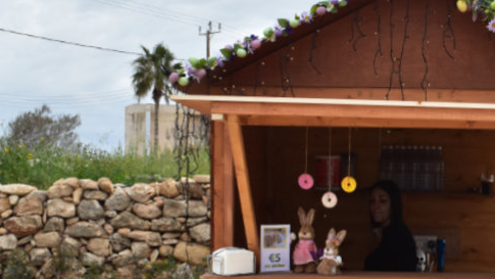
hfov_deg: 27.9
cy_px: 242
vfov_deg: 16.4
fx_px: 958
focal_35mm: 73
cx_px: 446
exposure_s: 1/500
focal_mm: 22
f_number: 11
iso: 400
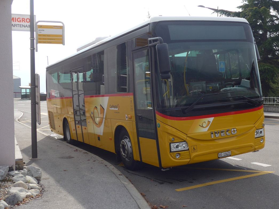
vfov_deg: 30.9
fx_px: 379
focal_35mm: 47
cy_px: 95
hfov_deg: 40.4
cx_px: 156
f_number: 2.8
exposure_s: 1/1300
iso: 80
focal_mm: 8.4
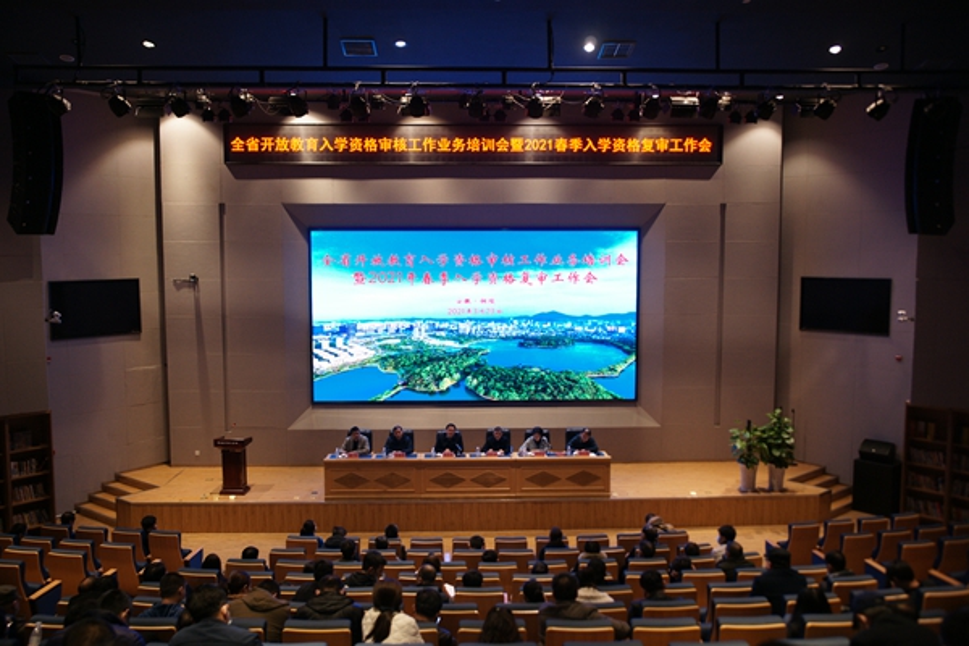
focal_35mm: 60
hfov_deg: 33.4
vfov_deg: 22.6
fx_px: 1615
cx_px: 484
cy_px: 323
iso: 500
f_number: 2.8
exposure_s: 1/60
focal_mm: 60
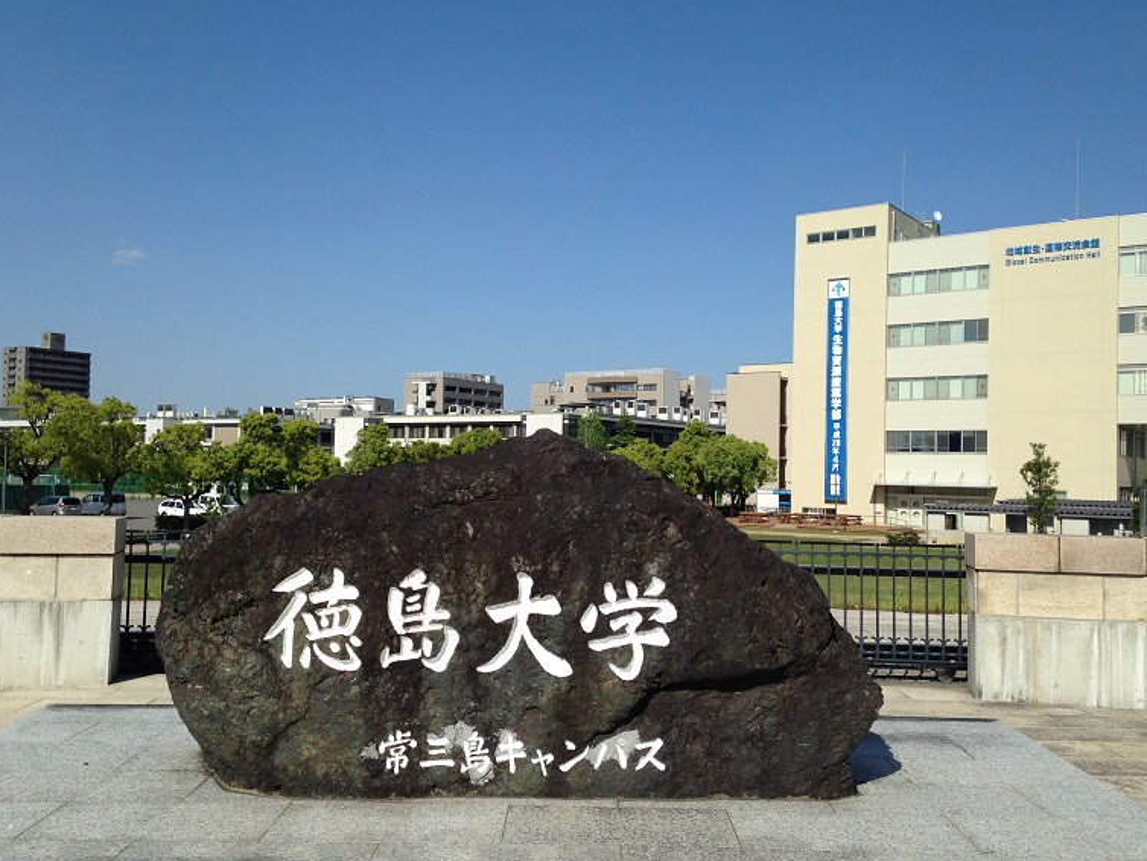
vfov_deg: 40.7
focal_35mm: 35
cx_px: 587
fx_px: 1160
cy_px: 449
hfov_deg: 52.6
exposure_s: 1/2710
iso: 50
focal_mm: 4.12
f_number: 2.4
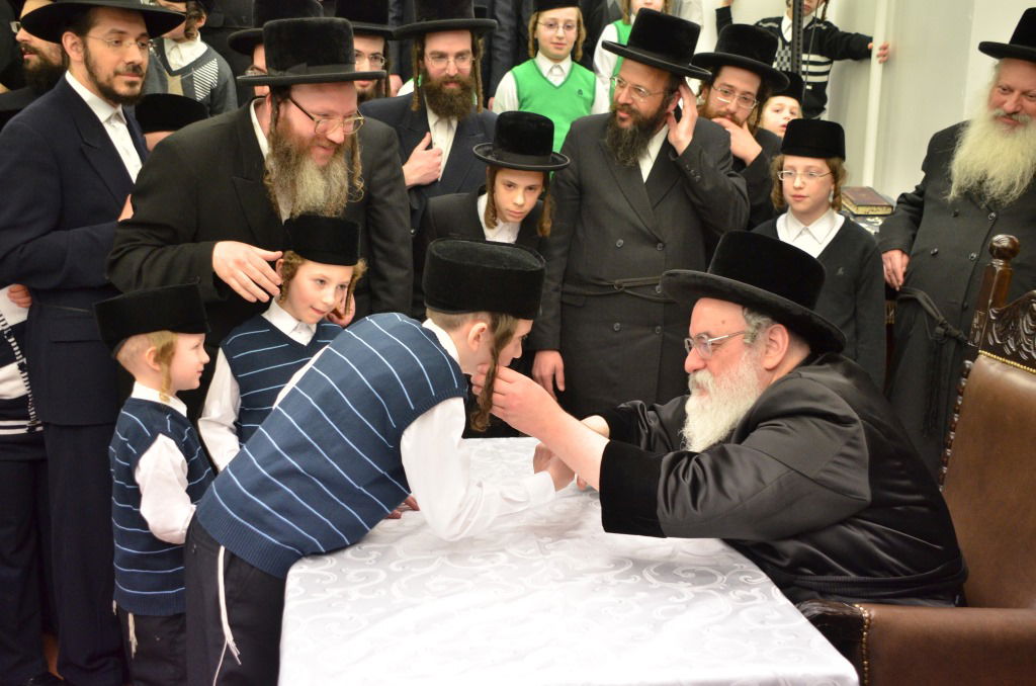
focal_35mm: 42
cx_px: 518
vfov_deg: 31.7
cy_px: 343
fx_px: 1206
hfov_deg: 46.5
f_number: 4
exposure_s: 1/250
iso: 1250
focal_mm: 28
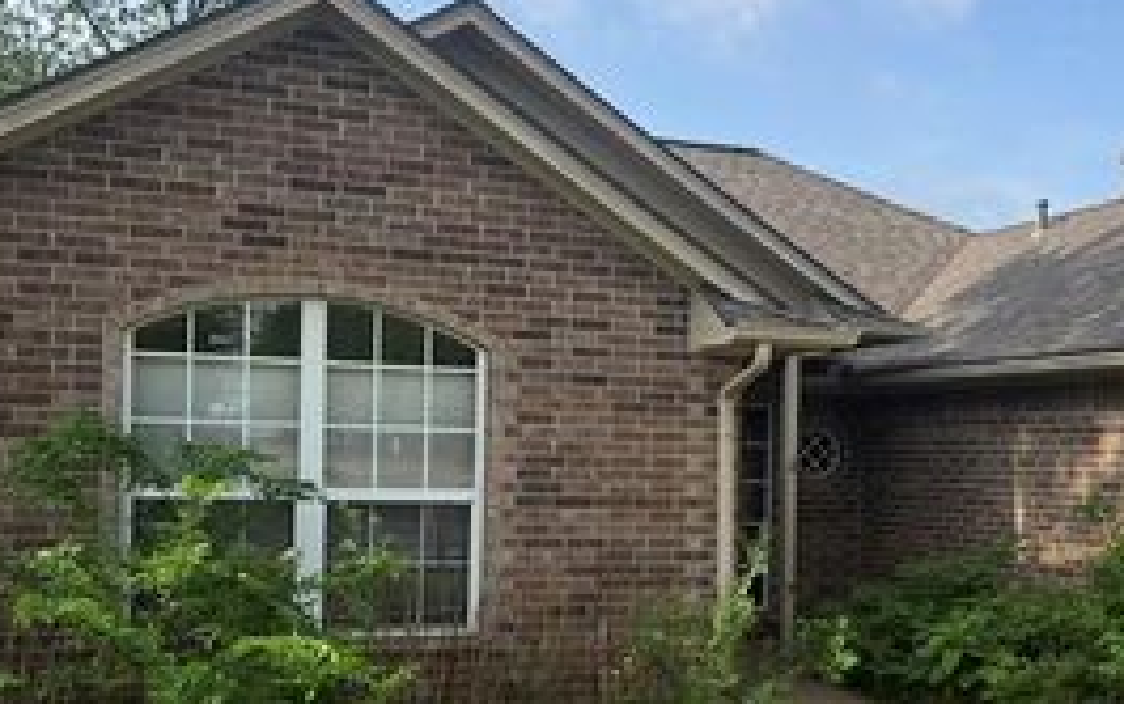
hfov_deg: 41.2
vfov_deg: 26.7
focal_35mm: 48
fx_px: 1471
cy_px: 486
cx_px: 768
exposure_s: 1/3096
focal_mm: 6.76
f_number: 1.78
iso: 80
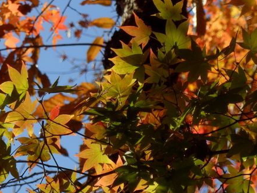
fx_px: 2963
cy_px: 98
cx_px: 31
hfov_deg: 5.0
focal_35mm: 399
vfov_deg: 3.7
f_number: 5.8
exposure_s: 1/250
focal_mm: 38.6
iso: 80
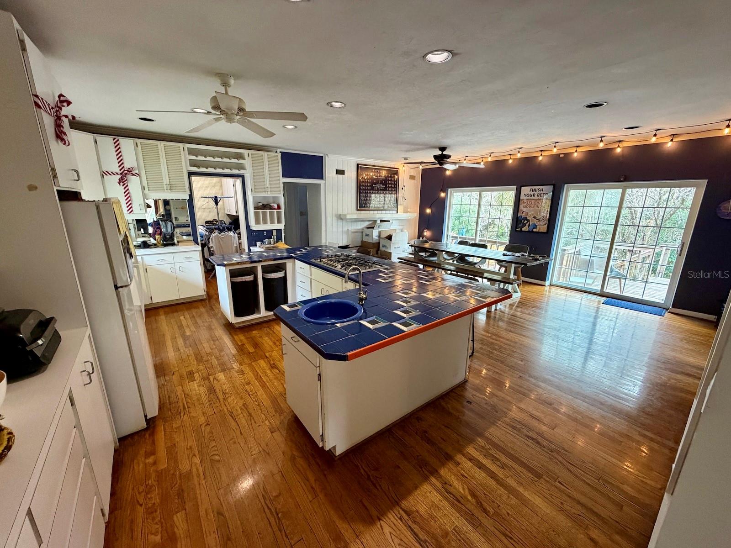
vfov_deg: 85.7
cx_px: 366
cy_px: 274
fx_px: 296
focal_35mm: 14
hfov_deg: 102.1
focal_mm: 2.22
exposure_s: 1/60
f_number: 2.2
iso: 400
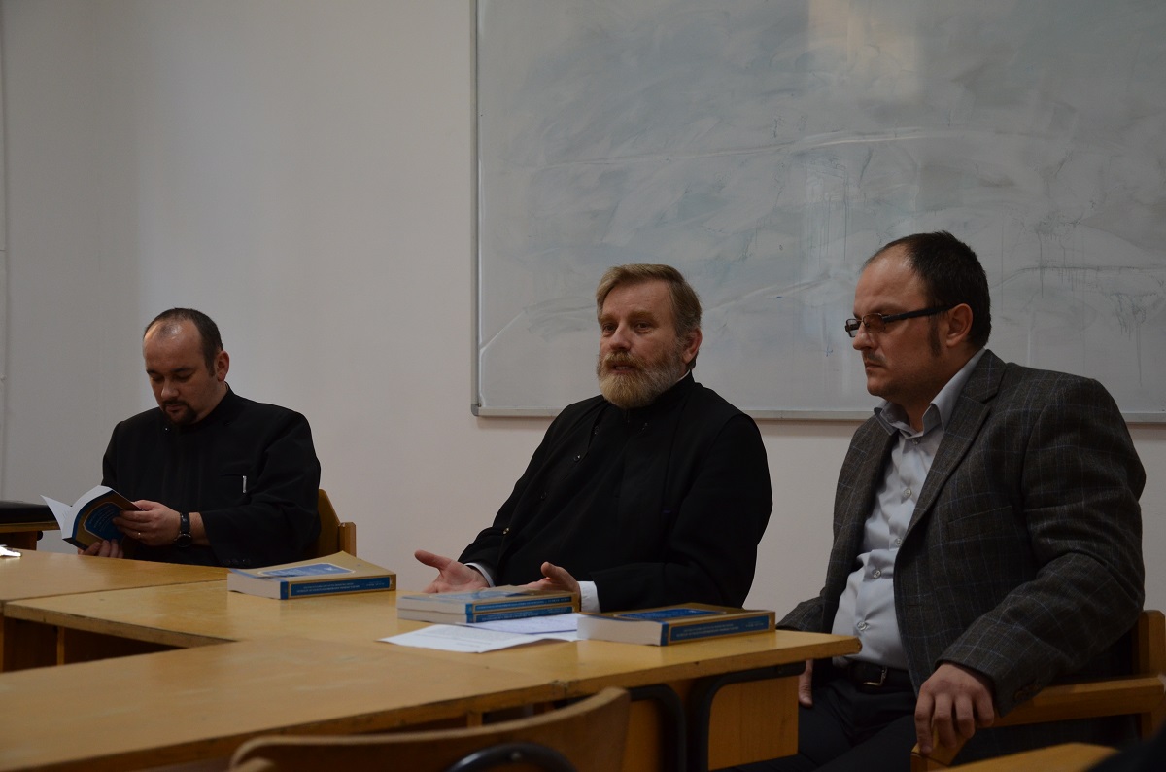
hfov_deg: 32.0
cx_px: 583
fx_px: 2036
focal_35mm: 63
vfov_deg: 21.5
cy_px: 386
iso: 800
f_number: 4.8
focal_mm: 42
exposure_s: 1/60
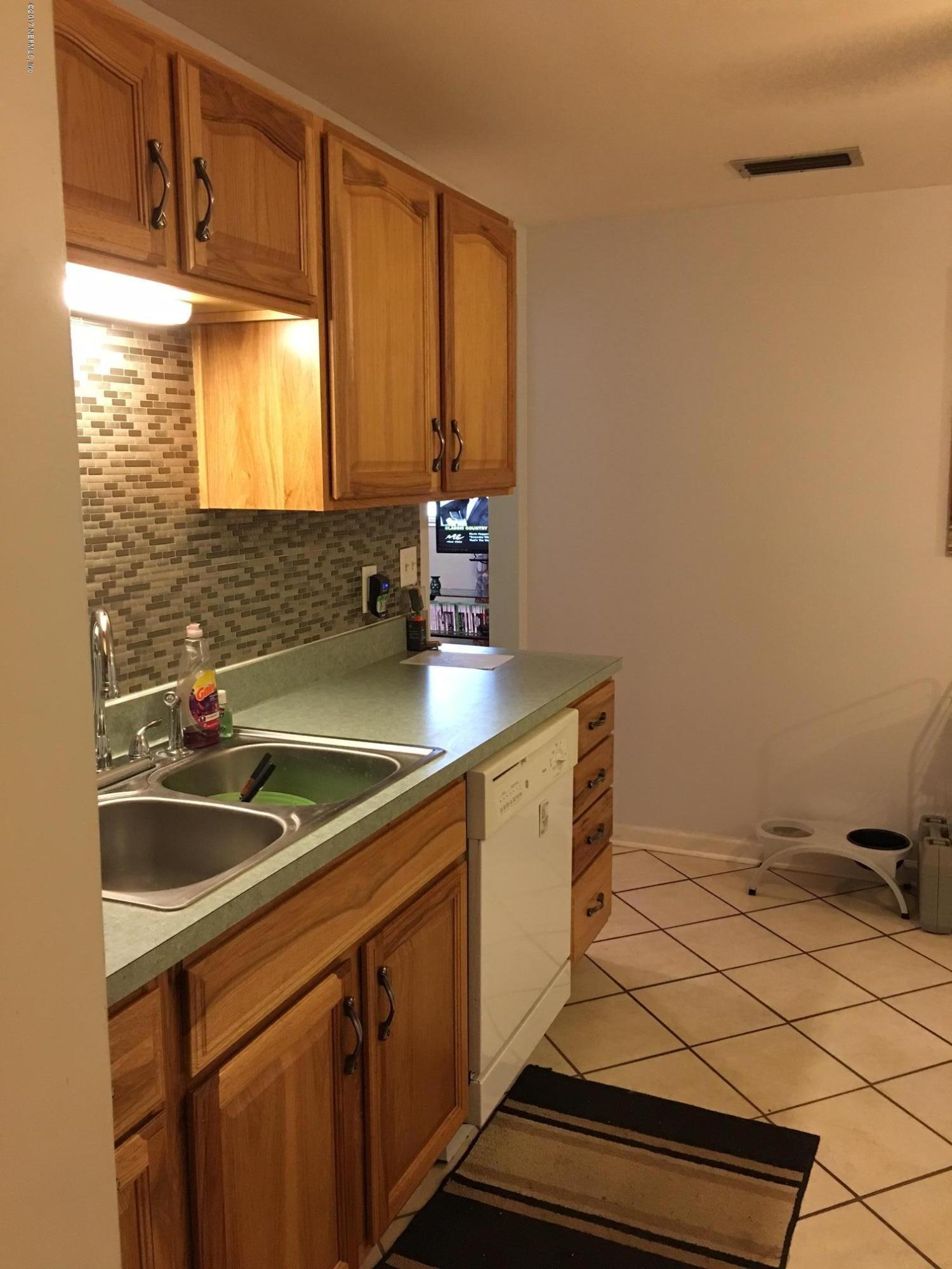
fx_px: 1063
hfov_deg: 48.2
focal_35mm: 29
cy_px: 634
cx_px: 476
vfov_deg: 61.7
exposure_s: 1/10
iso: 100
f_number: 2.2
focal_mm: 4.15
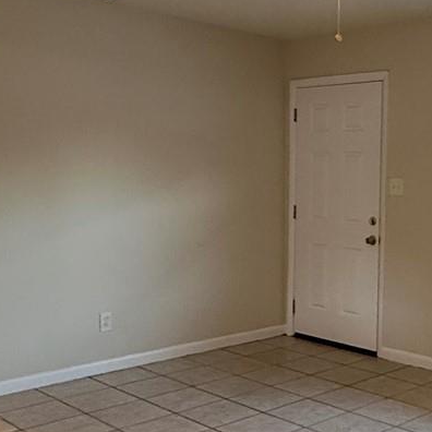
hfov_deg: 32.4
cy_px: 241
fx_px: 706
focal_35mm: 50
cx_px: 387
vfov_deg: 34.0
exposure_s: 1/60
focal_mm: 2.22
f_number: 2.2
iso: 400
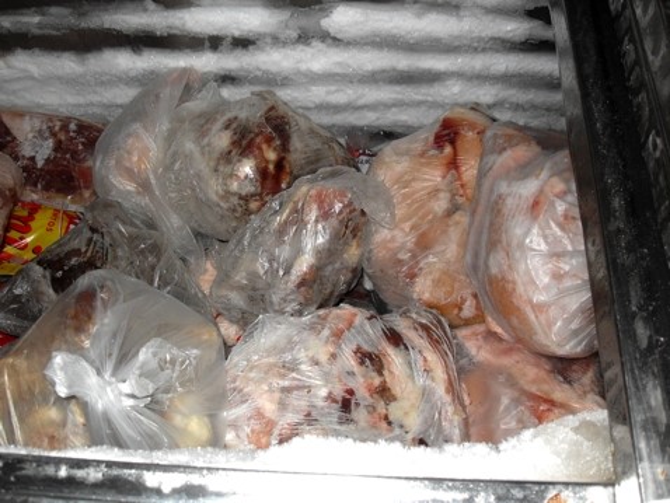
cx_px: 335
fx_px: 717
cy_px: 252
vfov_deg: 38.7
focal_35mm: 37
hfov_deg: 50.1
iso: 100
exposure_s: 1/45
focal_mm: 6.3
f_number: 2.8
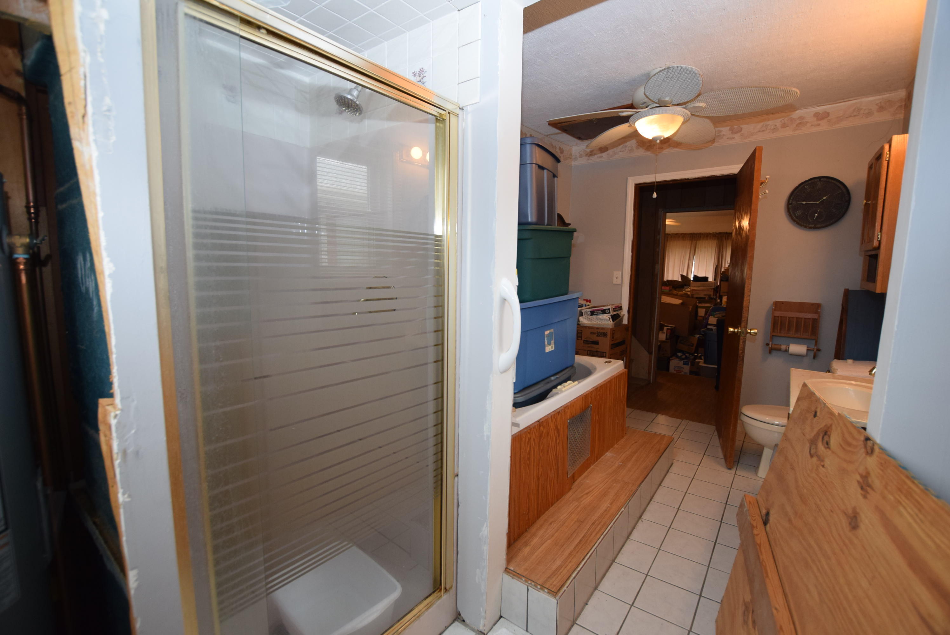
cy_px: 318
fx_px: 396
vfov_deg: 77.4
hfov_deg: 100.3
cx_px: 475
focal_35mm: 15
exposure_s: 1/80
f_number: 4.5
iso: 800
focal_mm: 10
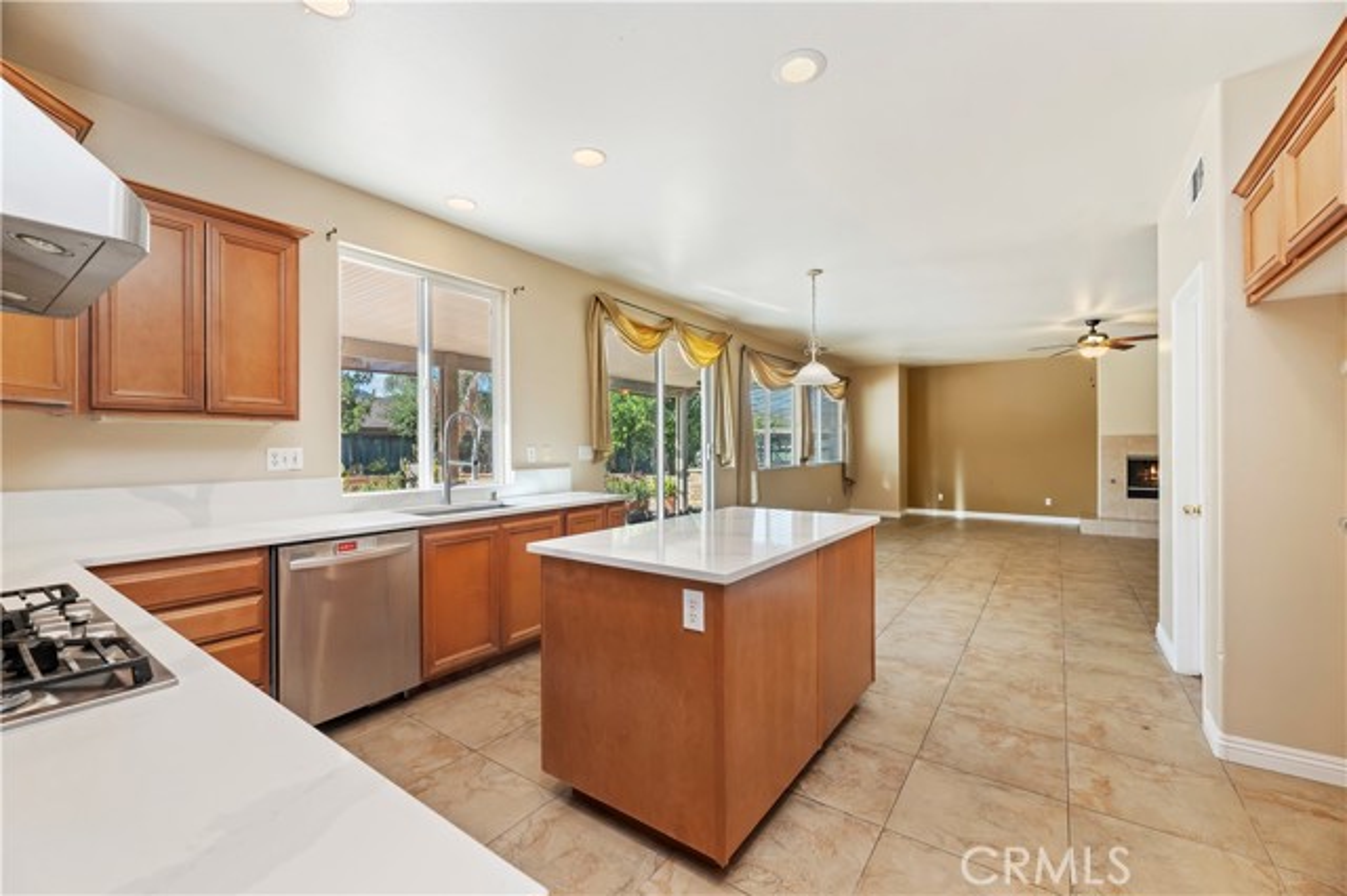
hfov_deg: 104.3
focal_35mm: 14
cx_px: 674
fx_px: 524
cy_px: 448
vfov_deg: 81.1
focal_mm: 14
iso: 500
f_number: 10
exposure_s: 1/13
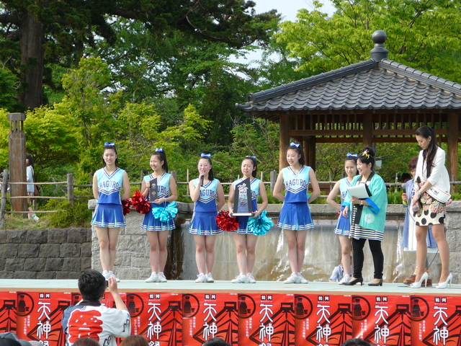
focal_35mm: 168
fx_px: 2237
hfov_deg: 11.8
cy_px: 173
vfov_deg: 8.8
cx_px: 230
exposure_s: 1/320
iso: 80
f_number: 4
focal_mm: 25
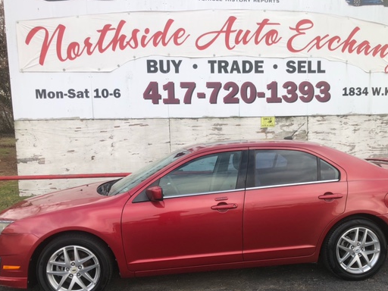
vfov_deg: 40.5
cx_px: 217
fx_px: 392
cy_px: 177
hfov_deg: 52.5
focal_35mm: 35
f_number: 1.8
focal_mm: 3.99
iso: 20
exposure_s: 1/192
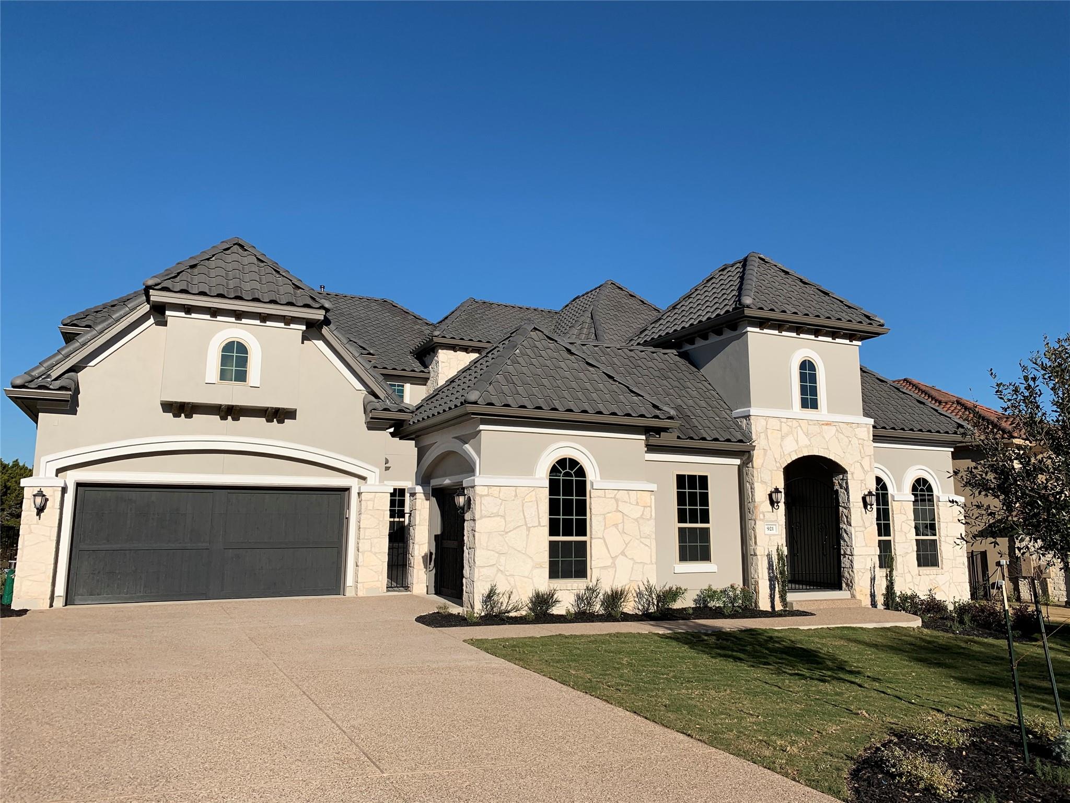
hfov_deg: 67.3
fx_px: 804
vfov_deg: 53.1
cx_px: 535
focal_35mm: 26
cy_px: 402
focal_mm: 4.25
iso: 25
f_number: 1.8
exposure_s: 1/4274
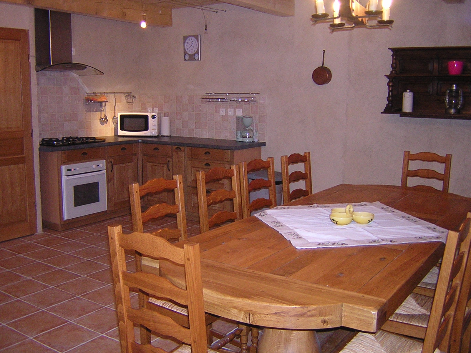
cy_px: 176
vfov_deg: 39.7
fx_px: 490
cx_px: 236
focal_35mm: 36
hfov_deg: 51.4
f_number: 2.6
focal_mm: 4.7
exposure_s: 1/60.1
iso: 346
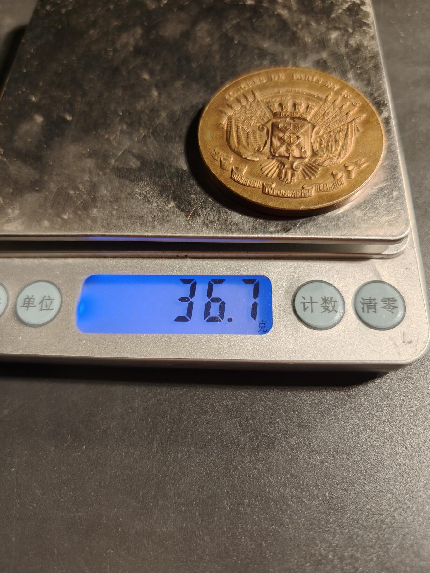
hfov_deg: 58.9
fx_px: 381
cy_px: 286
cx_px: 215
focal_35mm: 23
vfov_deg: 73.9
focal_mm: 6.06
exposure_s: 1/100
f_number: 1.6
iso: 125
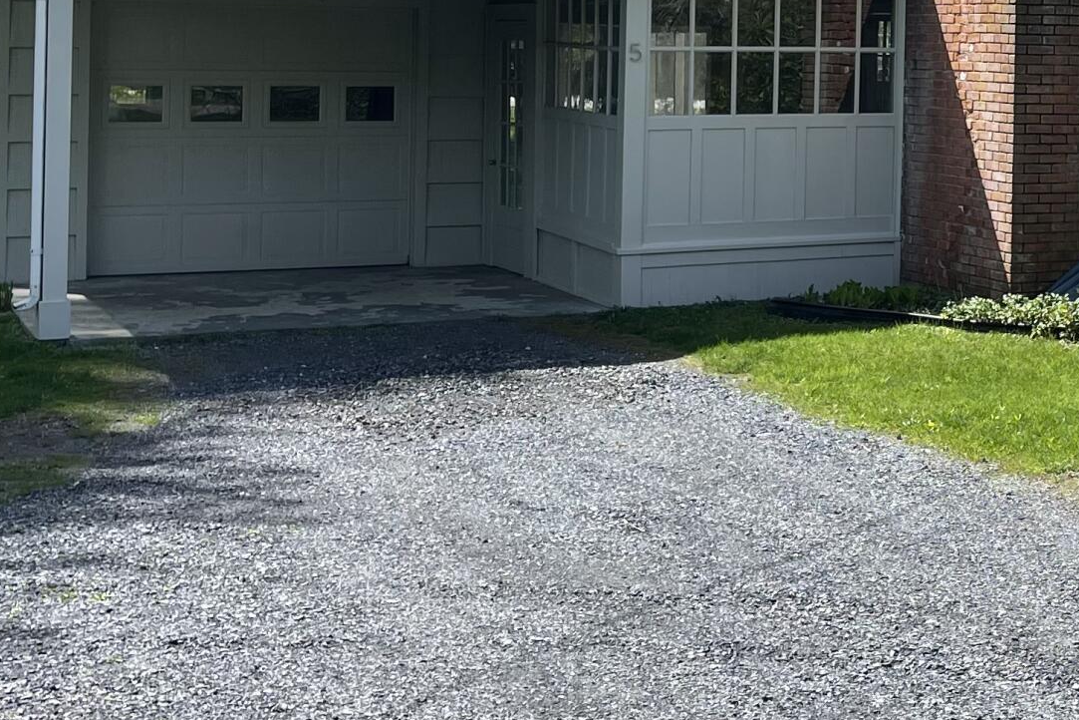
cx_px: 1137
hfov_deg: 26.2
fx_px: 2158
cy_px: 43
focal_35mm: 72
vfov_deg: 18.5
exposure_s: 1/1852
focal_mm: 5.1
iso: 32
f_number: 1.6
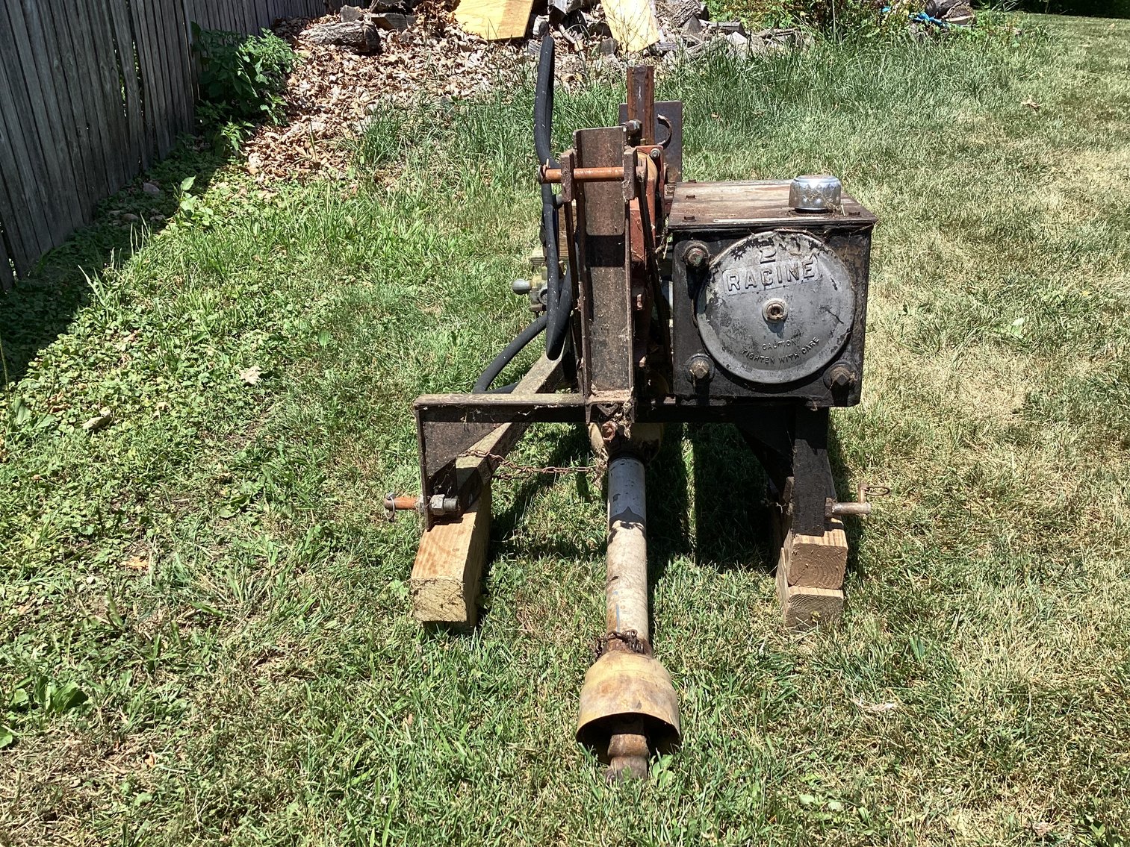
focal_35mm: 31
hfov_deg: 58.3
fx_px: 1012
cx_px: 565
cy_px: 424
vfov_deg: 45.4
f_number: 2.4
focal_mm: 3.3
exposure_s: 1/668
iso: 25
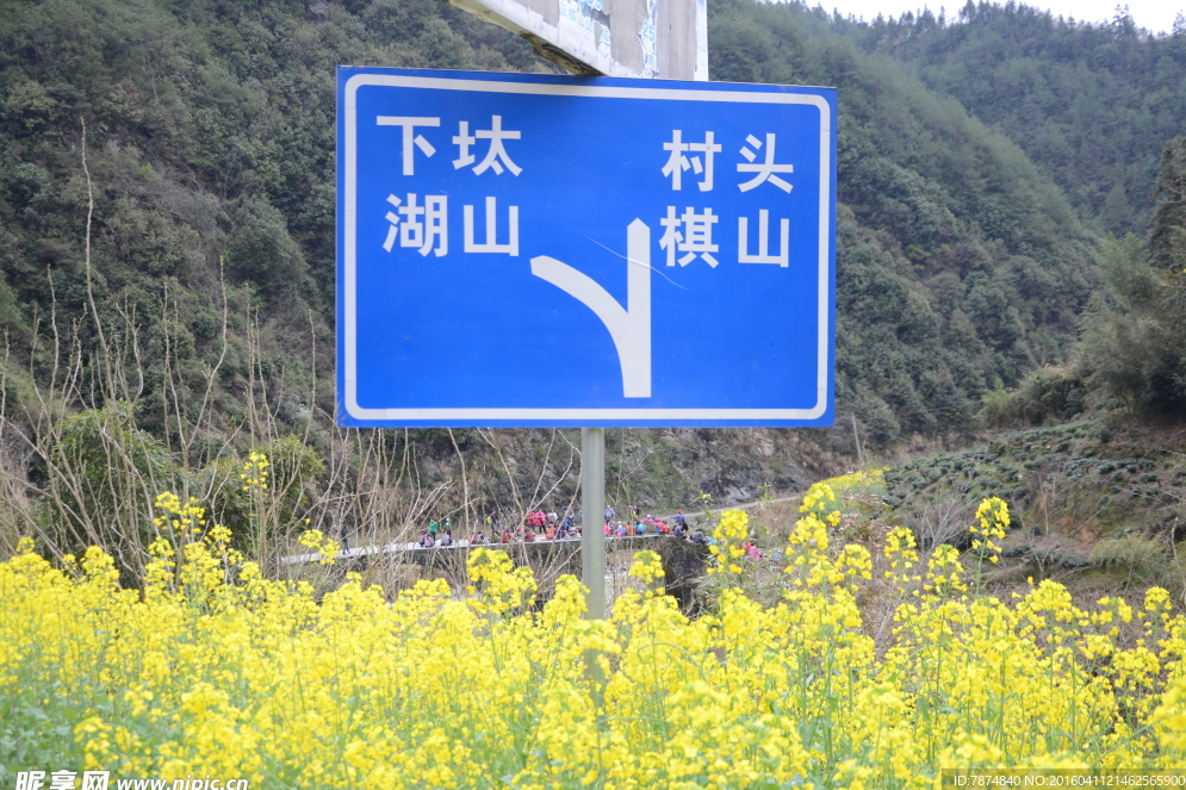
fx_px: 1269
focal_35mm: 39
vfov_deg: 34.6
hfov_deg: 50.1
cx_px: 607
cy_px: 400
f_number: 4
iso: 100
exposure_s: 1/250
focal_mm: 25
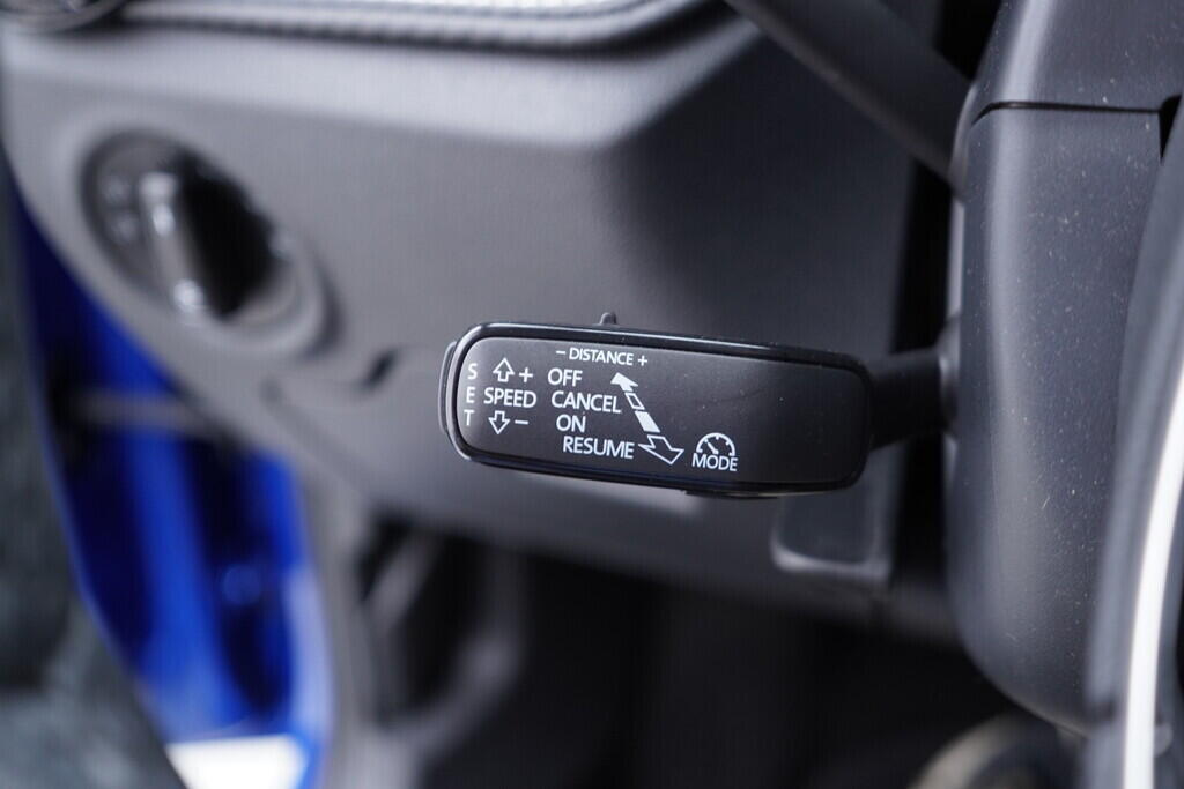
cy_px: 394
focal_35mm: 36
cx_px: 592
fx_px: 1184
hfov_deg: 53.1
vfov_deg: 36.9
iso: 400
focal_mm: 24
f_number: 2.8
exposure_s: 1/40
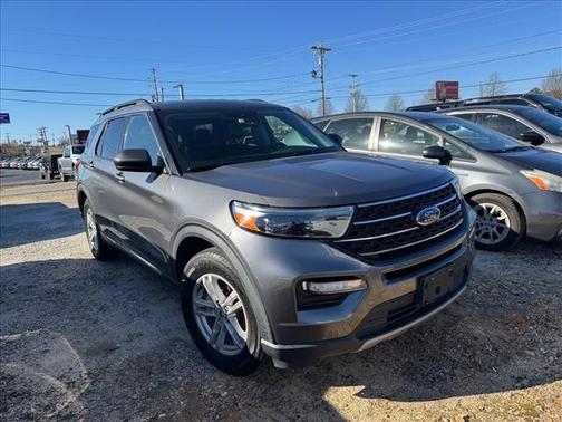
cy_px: 211
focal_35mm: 24
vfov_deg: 56.8
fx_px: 390
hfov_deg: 71.6
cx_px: 281
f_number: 1.78
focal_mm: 6.76
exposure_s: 1/3096
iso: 80
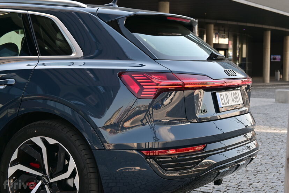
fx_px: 602
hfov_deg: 27.0
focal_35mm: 75
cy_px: 96
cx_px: 144
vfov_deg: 18.2
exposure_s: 1/125
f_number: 6.3
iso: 100
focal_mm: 50
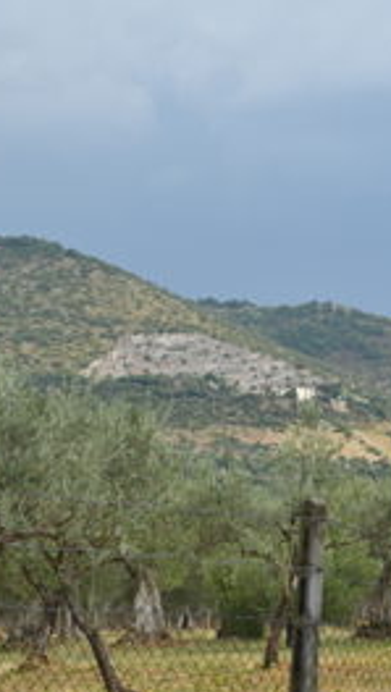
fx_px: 2188
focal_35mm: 119
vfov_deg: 18.0
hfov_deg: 10.2
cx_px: 194
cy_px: 347
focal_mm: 50
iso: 160
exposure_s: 1/400
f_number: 4.8
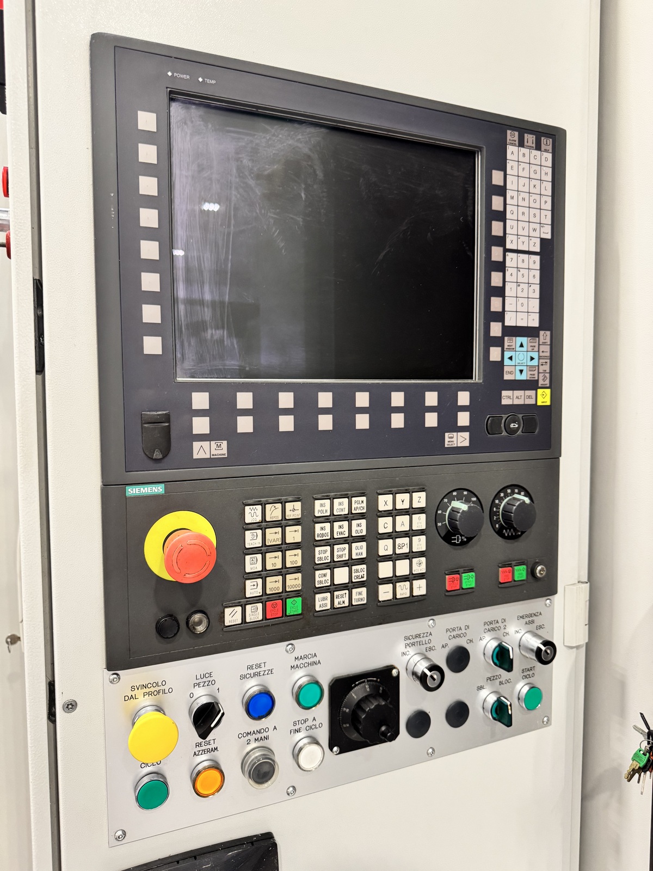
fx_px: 604
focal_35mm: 24
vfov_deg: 71.6
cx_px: 326
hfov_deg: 56.8
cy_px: 436
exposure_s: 1/50
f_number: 1.78
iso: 320
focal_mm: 6.76
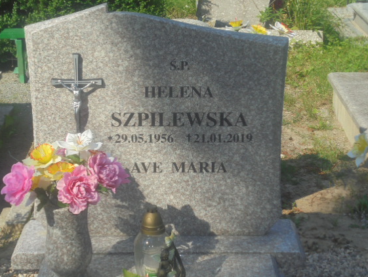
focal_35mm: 73
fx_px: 776
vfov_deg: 20.2
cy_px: 120
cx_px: 182
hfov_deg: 26.7
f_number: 5.6
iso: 100
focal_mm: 11.5
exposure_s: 1/400
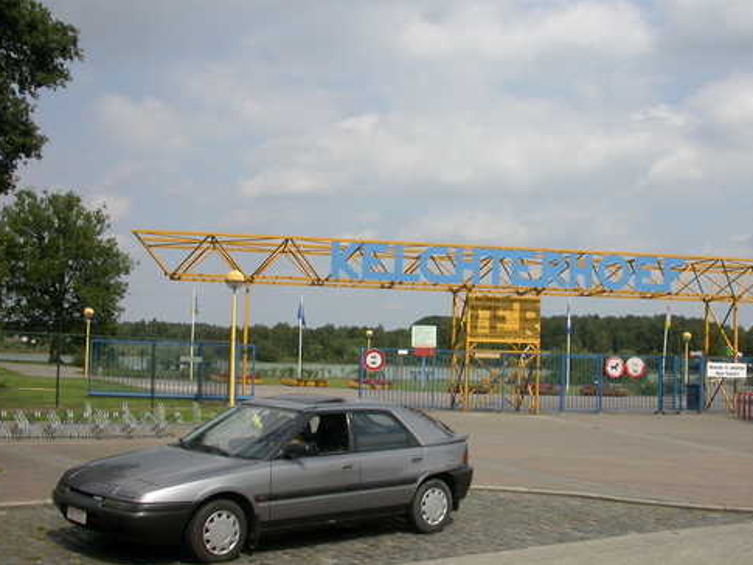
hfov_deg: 40.3
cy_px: 273
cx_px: 447
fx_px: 1023
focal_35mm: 47
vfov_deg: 30.9
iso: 100
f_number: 7.5
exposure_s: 1/527
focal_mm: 7.85
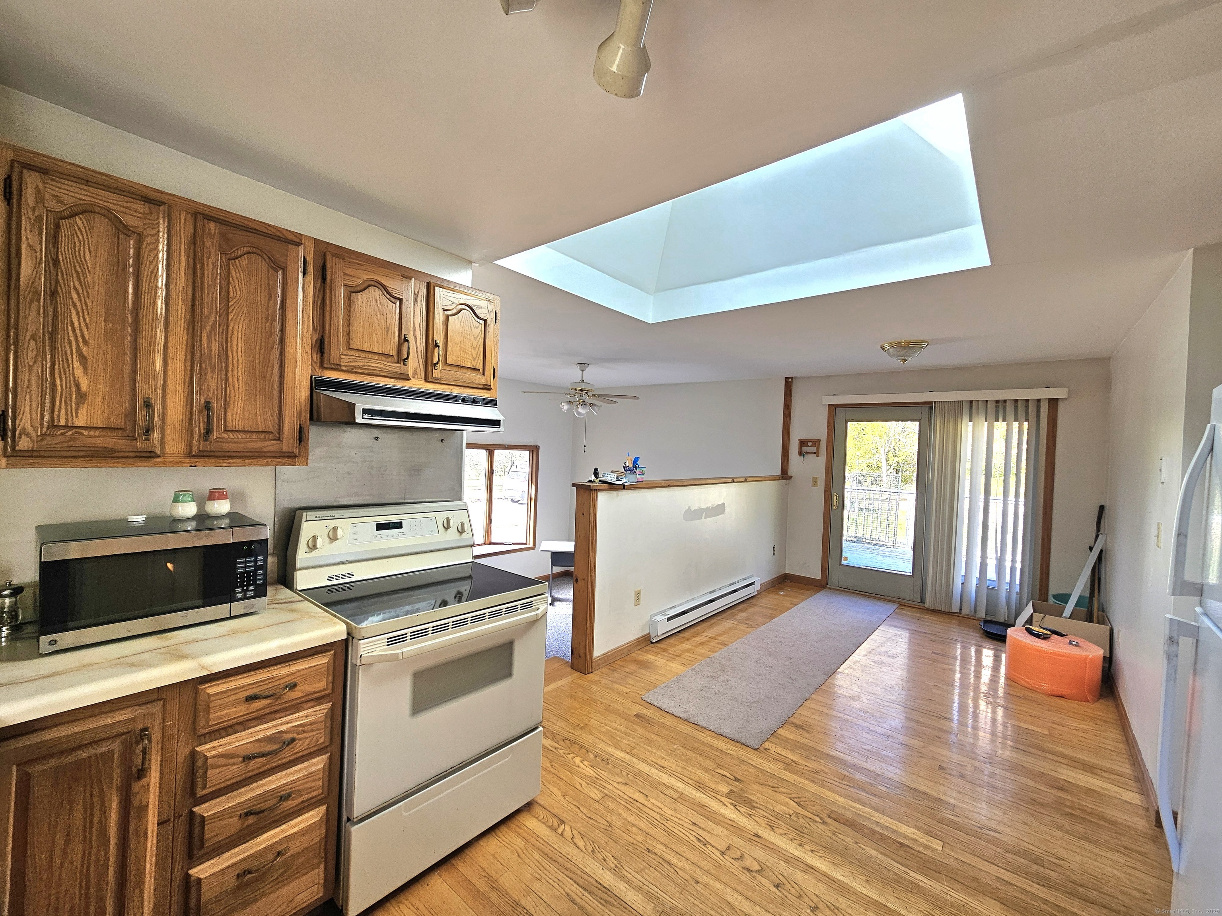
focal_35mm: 13
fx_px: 459
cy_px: 458
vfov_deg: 89.9
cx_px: 611
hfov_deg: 106.2
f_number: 2.2
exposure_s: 1/60.2
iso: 50
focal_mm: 2.2
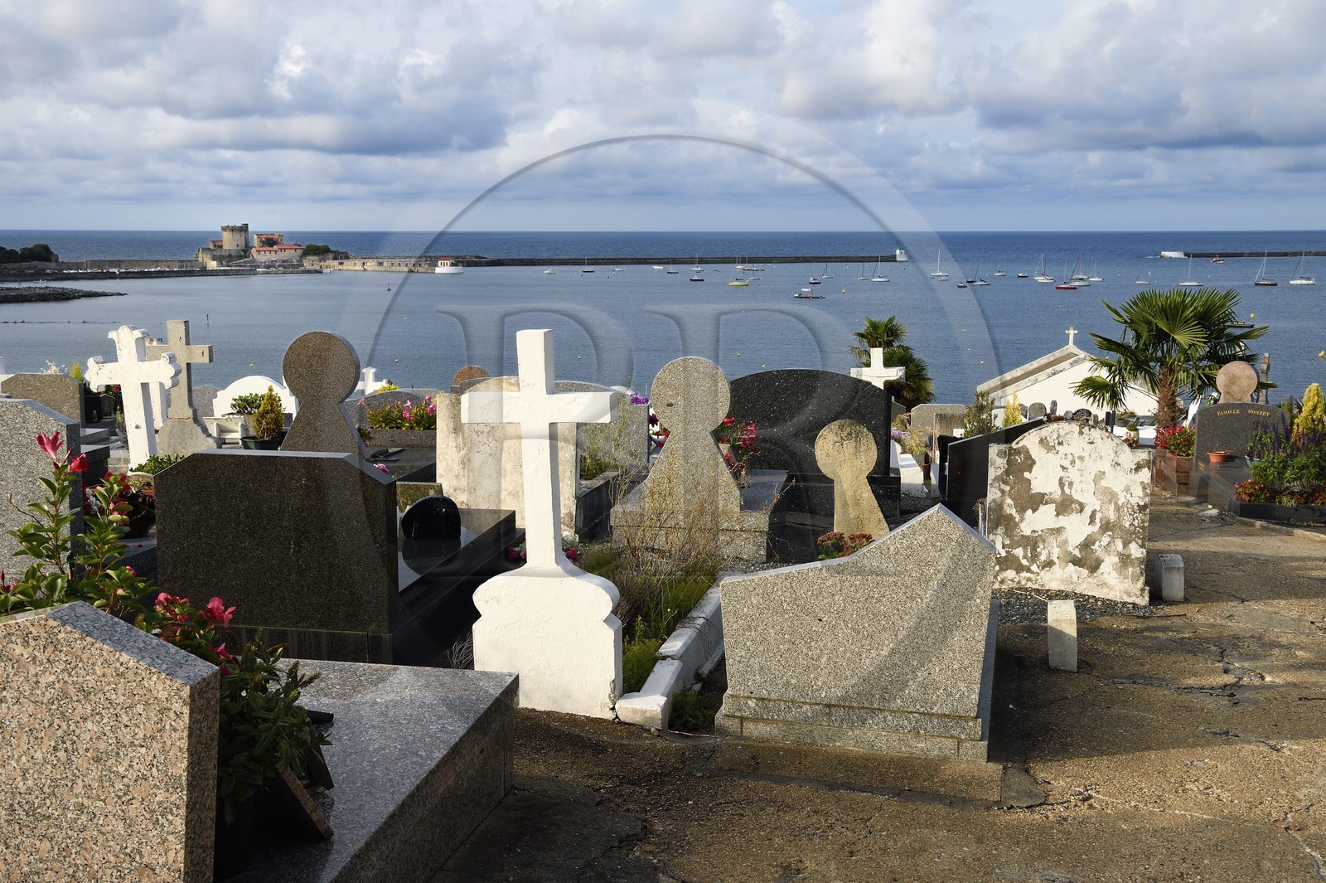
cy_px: 442
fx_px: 1399
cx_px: 663
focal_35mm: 38
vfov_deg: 35.0
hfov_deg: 50.7
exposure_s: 1/125
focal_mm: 38
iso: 200
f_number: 13
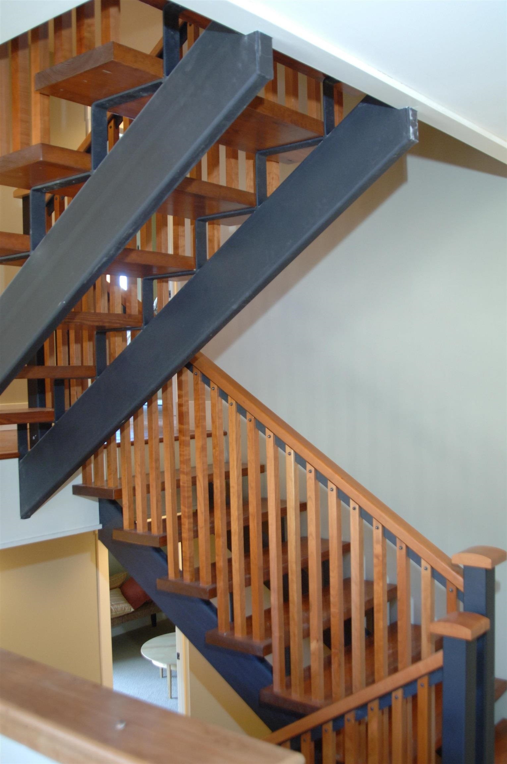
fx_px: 763
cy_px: 382
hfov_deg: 36.8
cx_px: 254
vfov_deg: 53.2
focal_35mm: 36
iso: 640
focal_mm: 24
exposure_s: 1/30
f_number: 2.8
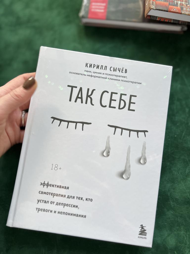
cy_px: 127
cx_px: 95
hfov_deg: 53.1
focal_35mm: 26
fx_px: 190
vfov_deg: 67.3
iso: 100
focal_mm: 5.7
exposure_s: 1/121
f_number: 1.5
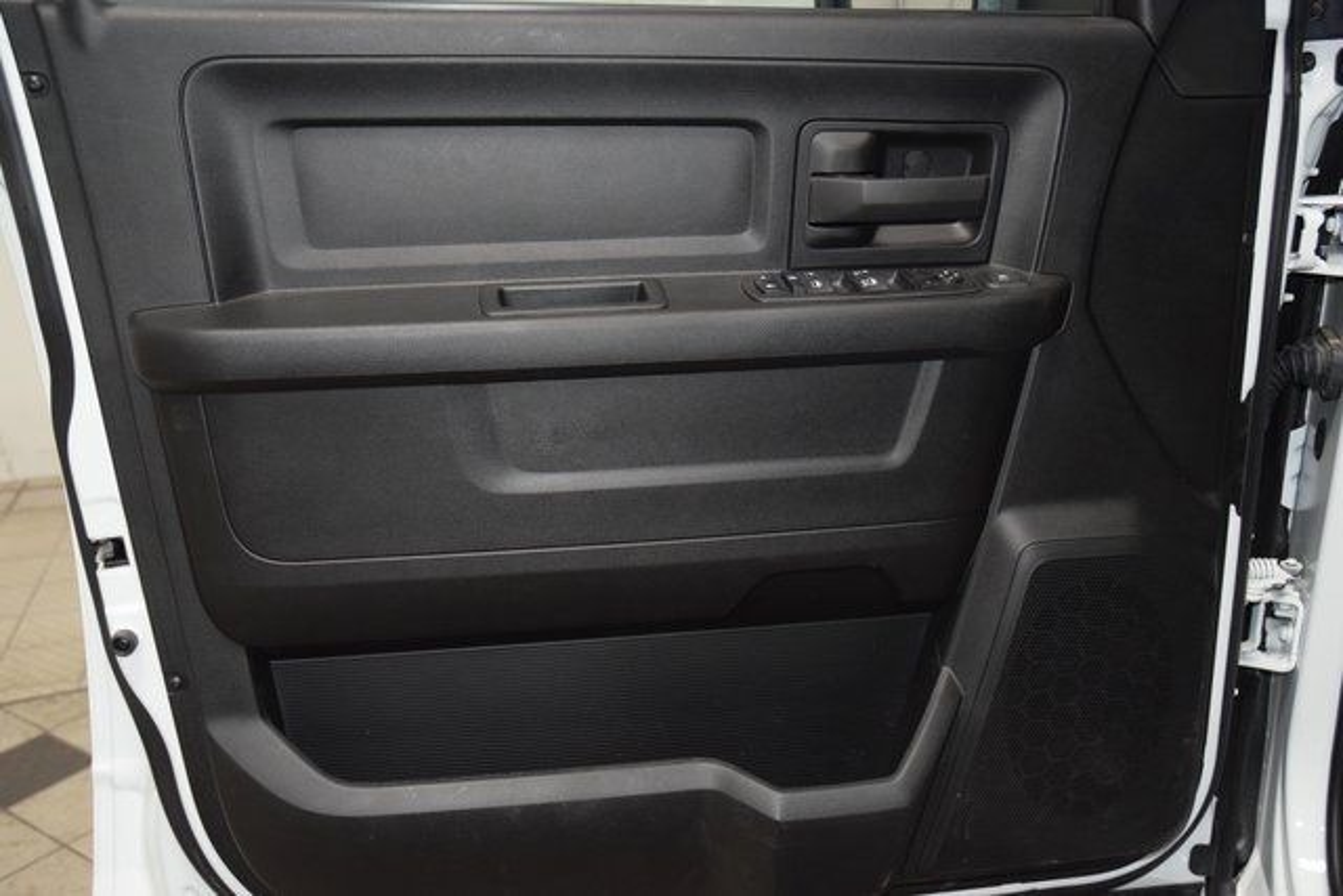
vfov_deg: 36.9
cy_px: 448
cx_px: 672
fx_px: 1343
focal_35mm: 36
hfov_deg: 53.1
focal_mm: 24
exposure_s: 1/125
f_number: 3.8
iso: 1800
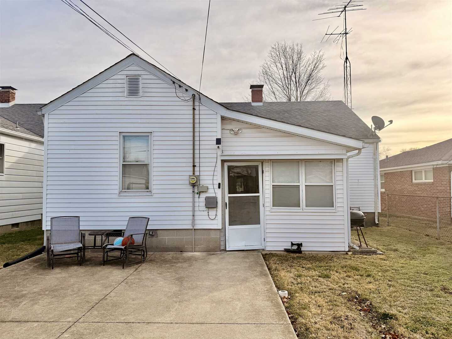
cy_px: 170
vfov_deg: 56.8
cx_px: 226
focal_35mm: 24
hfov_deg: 71.6
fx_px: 313
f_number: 1.78
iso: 80
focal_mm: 6.76
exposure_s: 1/5714
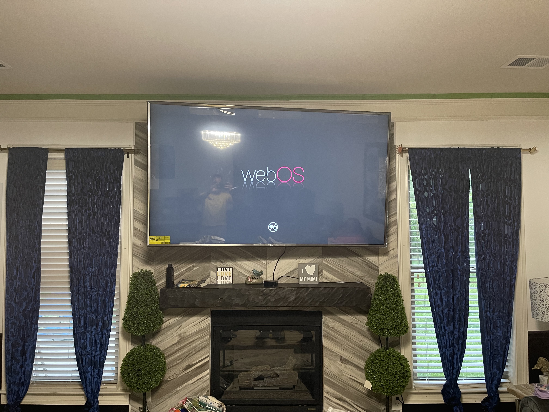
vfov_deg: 53.1
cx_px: 274
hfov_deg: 67.3
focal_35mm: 26
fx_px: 412
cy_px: 206
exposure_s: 1/60
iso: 500
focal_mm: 5.1
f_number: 1.6
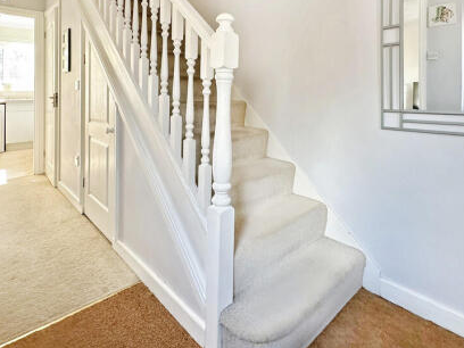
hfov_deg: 81.7
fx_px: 268
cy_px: 143
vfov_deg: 65.5
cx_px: 230
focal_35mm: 20
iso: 200
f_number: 2.2
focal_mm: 2.22
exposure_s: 1/99
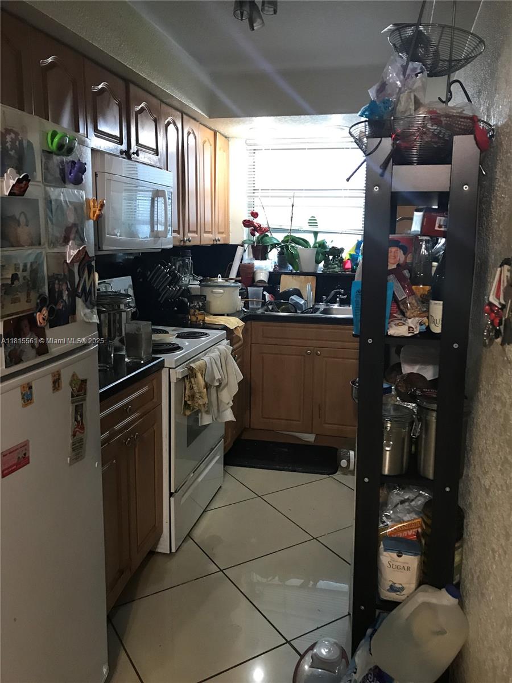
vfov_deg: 63.4
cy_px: 342
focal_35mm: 28
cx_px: 256
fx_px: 552
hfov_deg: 49.7
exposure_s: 1/13
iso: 100
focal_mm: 3.99
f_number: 1.8
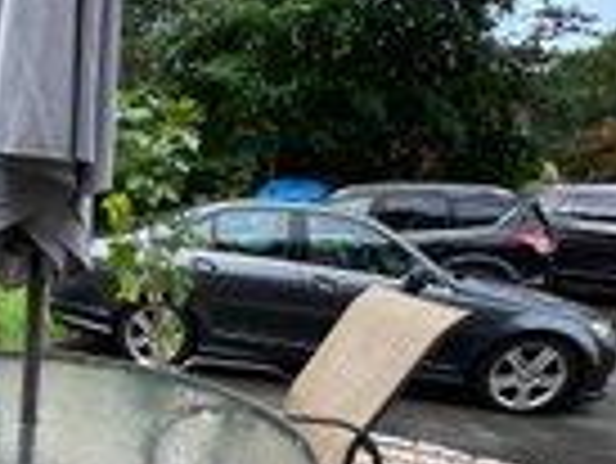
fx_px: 623
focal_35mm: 35
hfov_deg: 46.5
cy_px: 484
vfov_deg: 35.9
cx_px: 43
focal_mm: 2.22
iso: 40
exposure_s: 1/351
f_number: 2.2
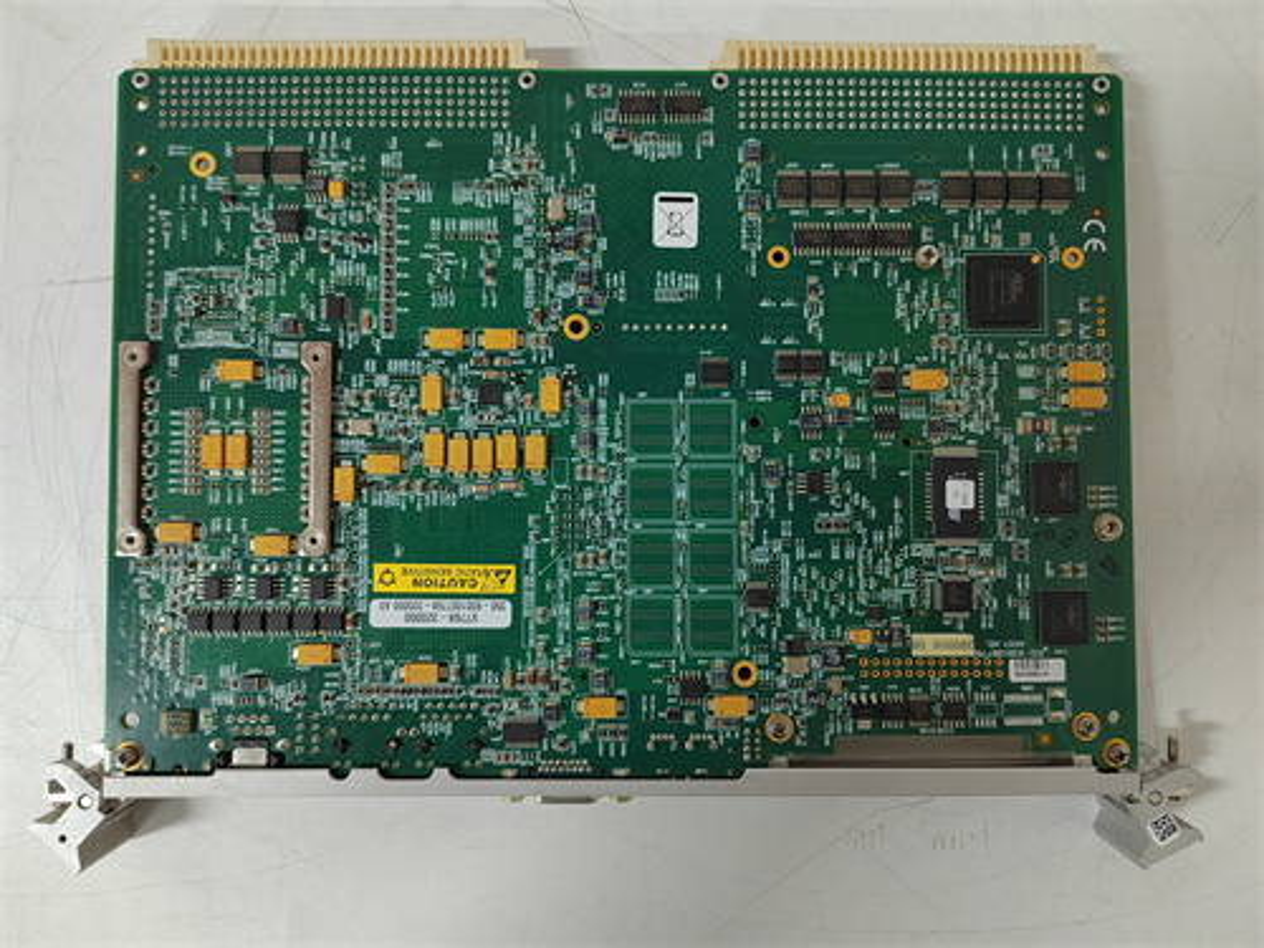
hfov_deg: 73.9
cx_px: 632
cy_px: 474
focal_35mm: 23
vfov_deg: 58.9
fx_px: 840
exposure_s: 1/50
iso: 1338
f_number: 1.9
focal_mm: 5.52
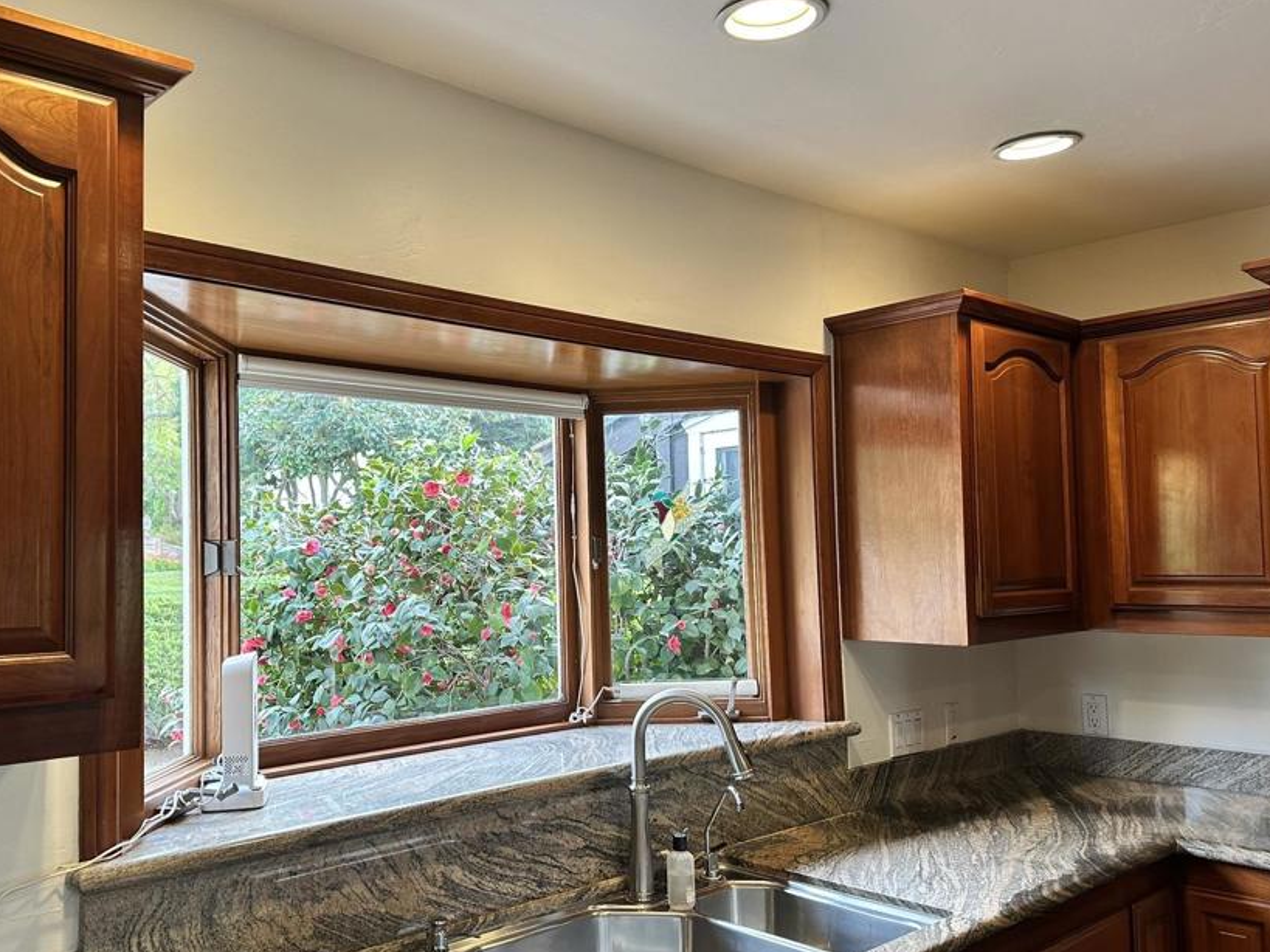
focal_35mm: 30
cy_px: 492
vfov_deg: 46.8
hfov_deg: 59.7
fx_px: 1100
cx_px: 537
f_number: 1.78
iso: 125
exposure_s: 1/120
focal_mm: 6.86
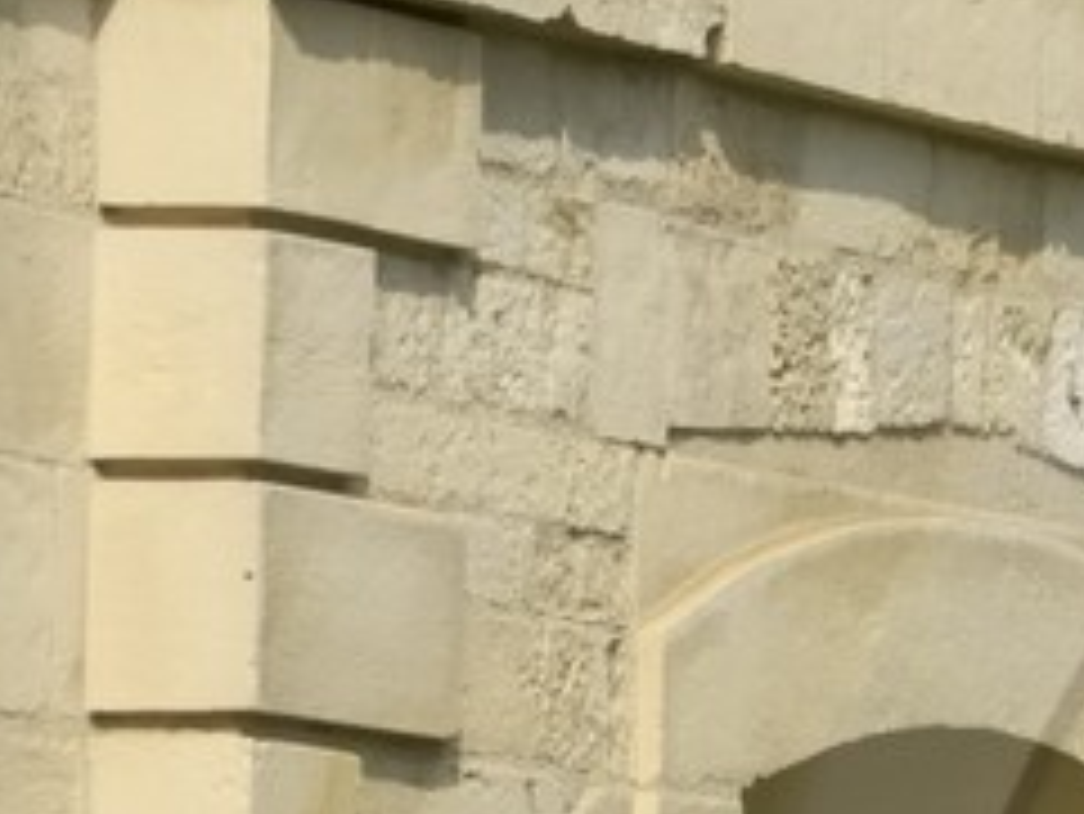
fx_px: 20929
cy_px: 1493
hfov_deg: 2.9
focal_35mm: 668
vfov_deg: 2.2
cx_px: 2514
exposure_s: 1/160
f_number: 13
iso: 100
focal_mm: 70
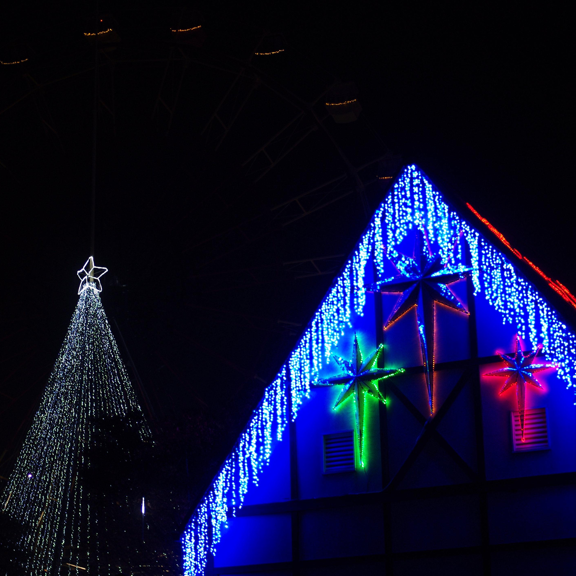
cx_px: 290
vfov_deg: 22.5
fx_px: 1450
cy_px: 289
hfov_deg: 22.5
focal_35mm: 77
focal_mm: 40
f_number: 2.8
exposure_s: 1/40
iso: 400
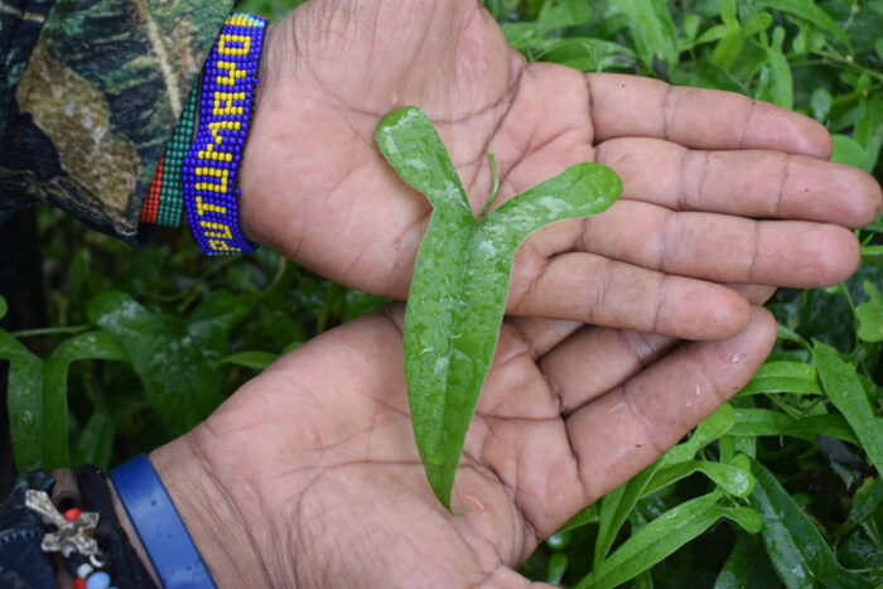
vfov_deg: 31.9
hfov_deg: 46.4
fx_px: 1030
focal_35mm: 42
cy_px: 294
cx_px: 442
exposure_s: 1/100
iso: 400
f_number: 5
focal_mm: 28
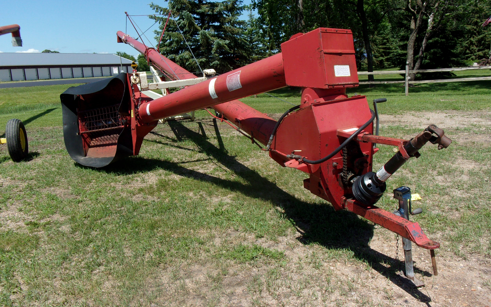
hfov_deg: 62.9
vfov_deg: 41.8
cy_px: 155
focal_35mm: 30
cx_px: 247
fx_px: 401
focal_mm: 5.1
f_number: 10.8
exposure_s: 1/100
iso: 80
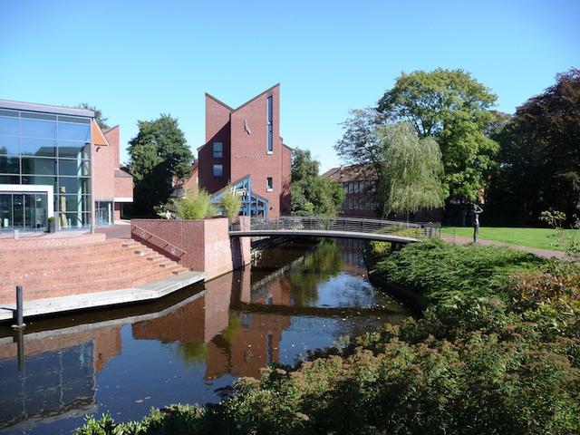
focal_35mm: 28
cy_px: 218
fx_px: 469
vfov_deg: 49.7
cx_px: 290
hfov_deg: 63.4
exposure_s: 1/500
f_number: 3.3
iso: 100
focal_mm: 4.7
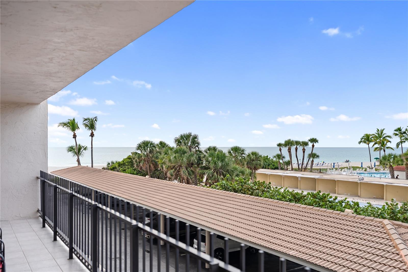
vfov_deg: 42.4
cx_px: 204
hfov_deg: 60.3
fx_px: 351
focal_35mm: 31
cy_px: 136
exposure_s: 1/250
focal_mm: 31
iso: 40
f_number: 3.2
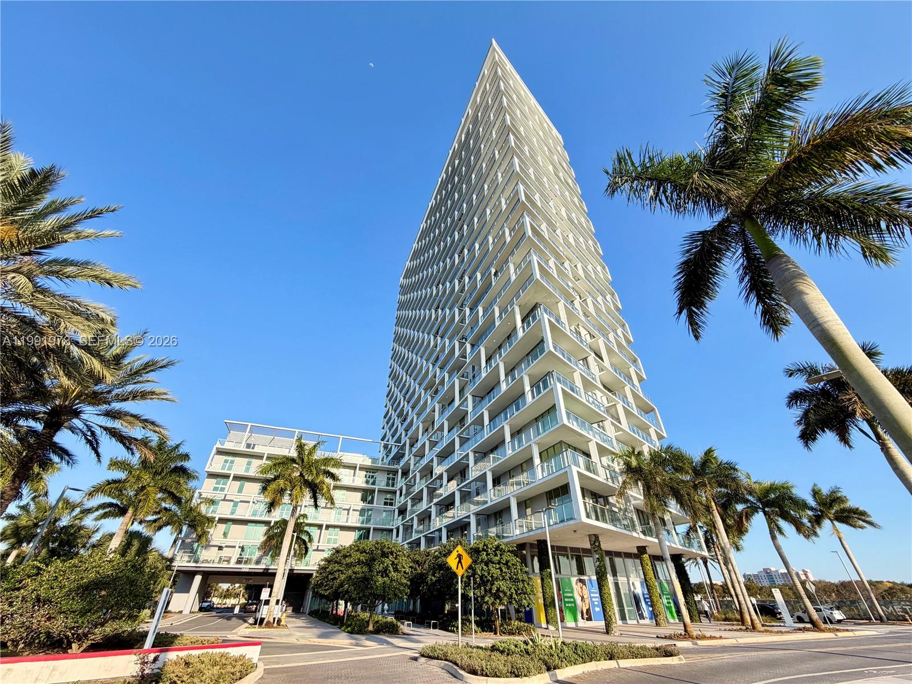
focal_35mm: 14
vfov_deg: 85.7
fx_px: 369
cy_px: 342
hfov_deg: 102.1
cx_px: 456
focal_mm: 2.22
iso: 40
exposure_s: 1/502
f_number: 2.2
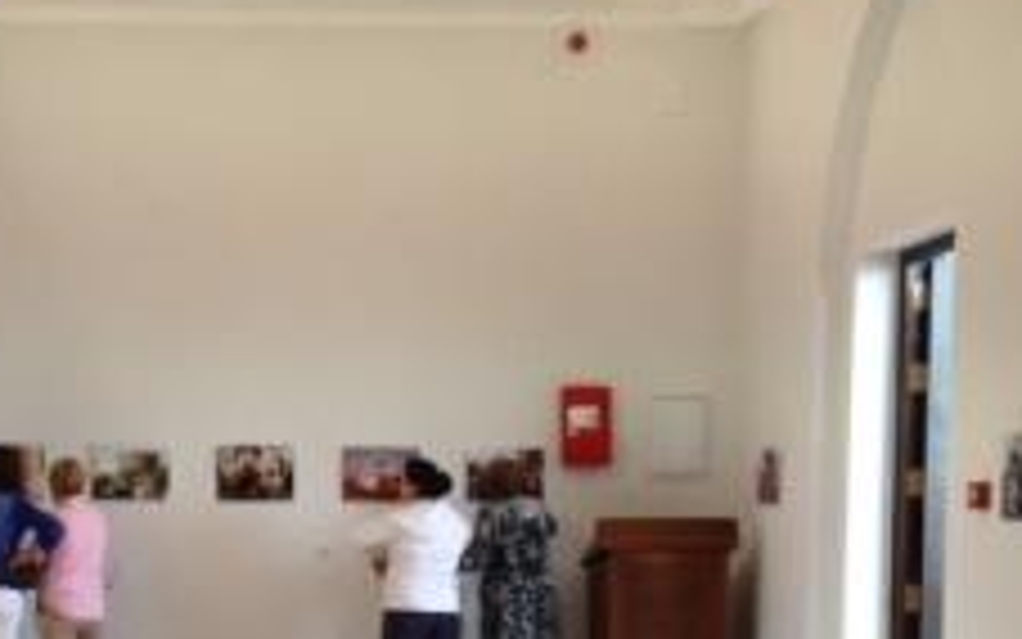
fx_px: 1922
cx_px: 293
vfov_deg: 18.4
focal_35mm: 69
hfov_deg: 29.4
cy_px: 621
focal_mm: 4.13
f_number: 2.4
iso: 64
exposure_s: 1/60
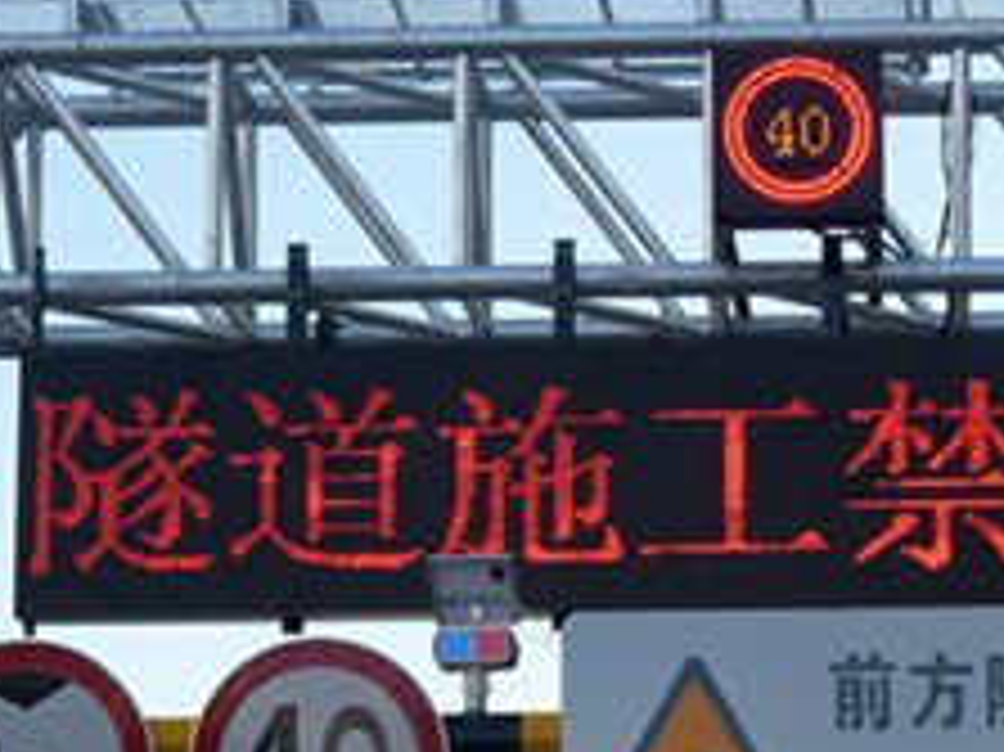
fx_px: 3508
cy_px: 1000
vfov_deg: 11.9
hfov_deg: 16.2
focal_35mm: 121
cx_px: 792
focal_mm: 35
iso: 250
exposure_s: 1/100
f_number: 13
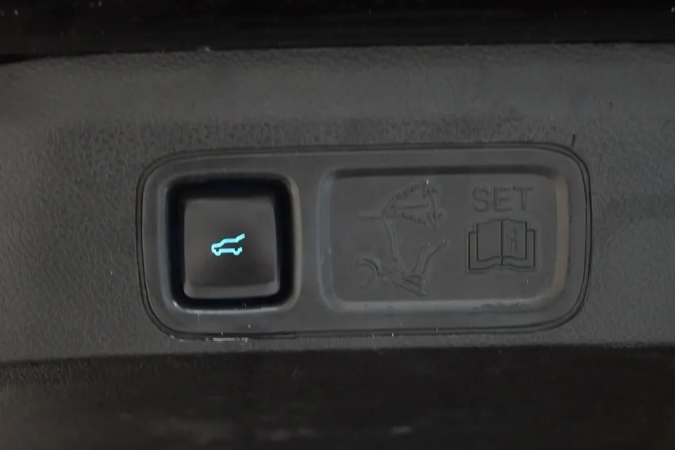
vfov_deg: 14.1
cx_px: 337
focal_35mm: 97
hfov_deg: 21.0
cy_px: 227
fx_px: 1819
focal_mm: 64
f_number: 5.6
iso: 6400
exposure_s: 1/20
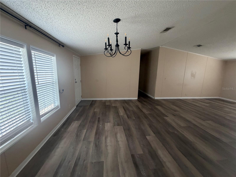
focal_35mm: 14
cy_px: 88
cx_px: 118
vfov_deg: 85.7
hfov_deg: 102.1
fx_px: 95
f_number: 2.2
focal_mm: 2.22
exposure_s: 1/94
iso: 320
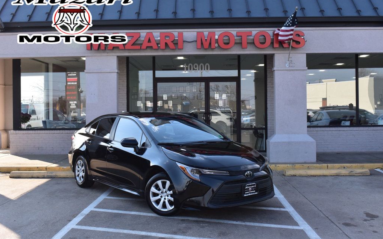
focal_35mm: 42
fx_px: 433
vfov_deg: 30.9
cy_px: 112
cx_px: 192
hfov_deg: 47.7
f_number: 10
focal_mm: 27
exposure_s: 1/200
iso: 400
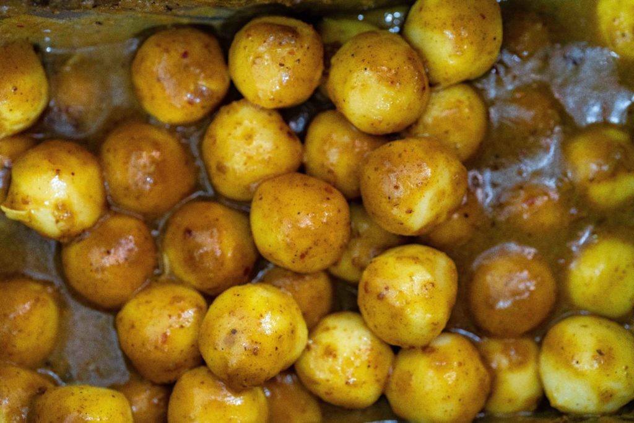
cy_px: 212
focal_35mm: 50
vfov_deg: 27.0
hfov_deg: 39.6
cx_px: 317
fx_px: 881
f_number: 4
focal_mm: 50
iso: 3200
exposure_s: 1/25
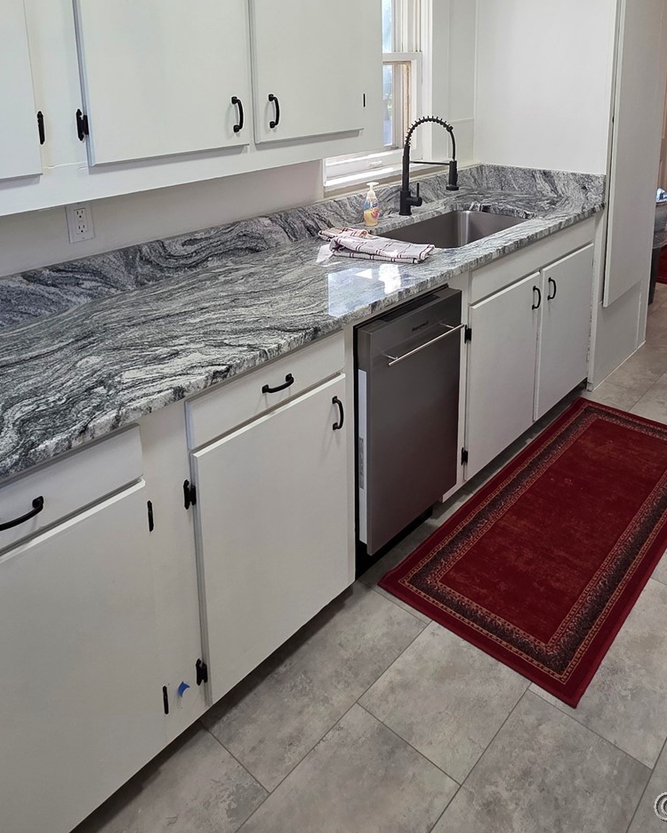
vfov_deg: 62.1
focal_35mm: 26
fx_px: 641
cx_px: 347
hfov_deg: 54.9
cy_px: 204
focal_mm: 2.2
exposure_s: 1/120
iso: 160
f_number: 1.9
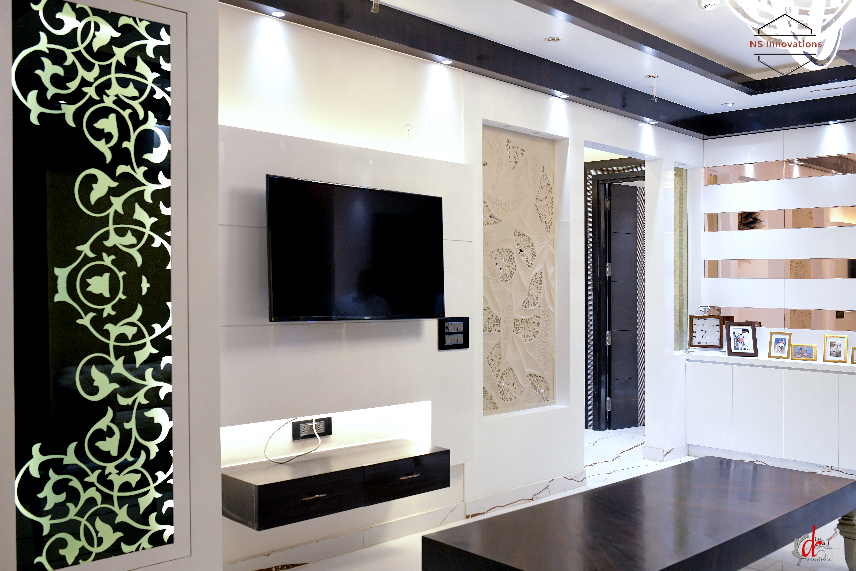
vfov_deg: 37.9
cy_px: 286
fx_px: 832
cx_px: 428
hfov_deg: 54.4
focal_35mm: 35
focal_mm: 35
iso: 1600
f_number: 5
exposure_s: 1/125
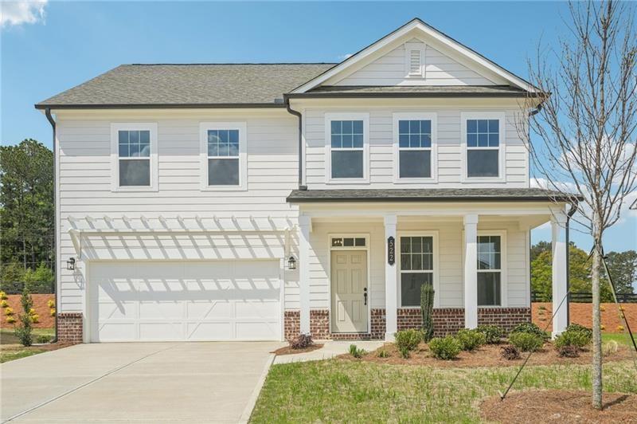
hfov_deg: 57.3
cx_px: 318
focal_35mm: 33
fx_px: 583
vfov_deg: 39.9
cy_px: 212
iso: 100
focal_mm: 33
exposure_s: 1/640
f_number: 8
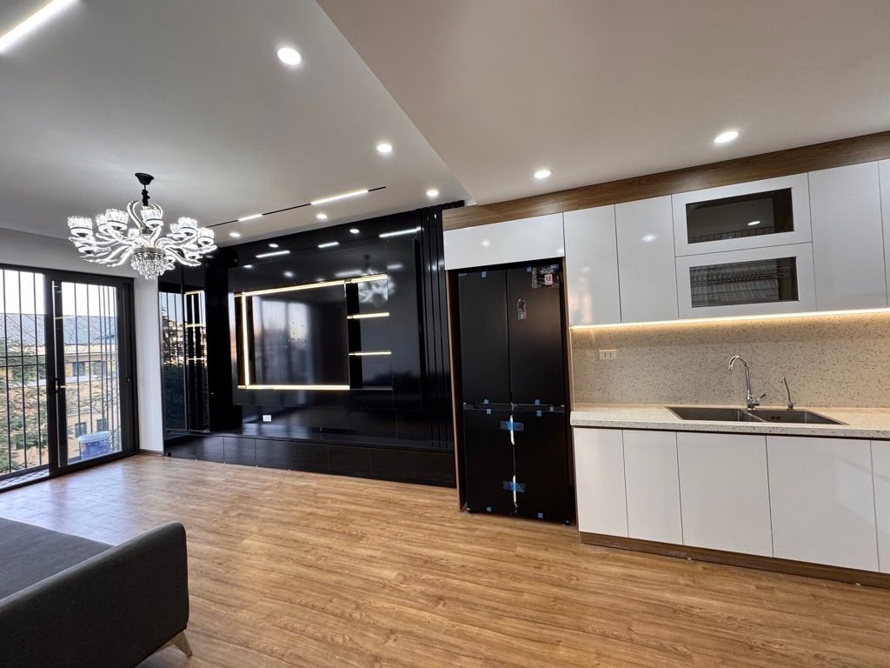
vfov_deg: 85.7
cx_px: 445
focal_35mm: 14
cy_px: 334
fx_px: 360
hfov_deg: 102.1
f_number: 2.2
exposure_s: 1/100
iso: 200
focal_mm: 2.22
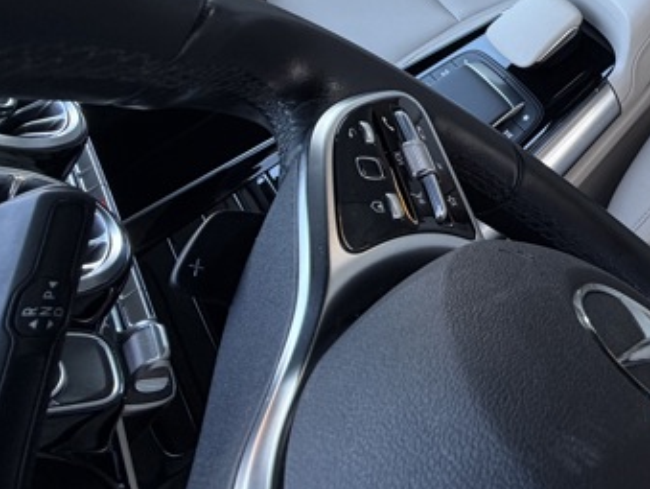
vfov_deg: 37.1
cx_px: 669
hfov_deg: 45.4
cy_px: -31
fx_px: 620
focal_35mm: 33
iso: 160
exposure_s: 1/121
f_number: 2.2
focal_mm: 2.22
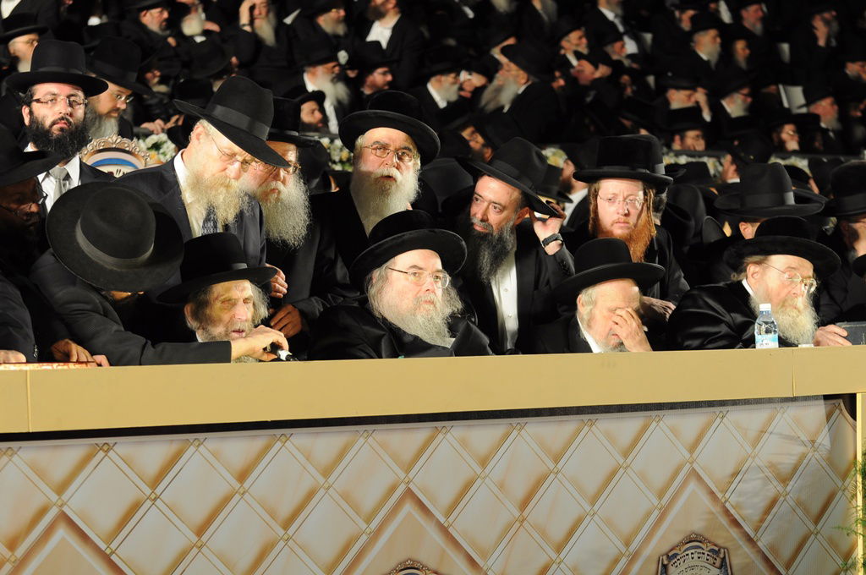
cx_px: 433
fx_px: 2703
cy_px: 288
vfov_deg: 12.1
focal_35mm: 112
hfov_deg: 18.2
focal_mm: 75
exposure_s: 1/60
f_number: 3.5
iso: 400
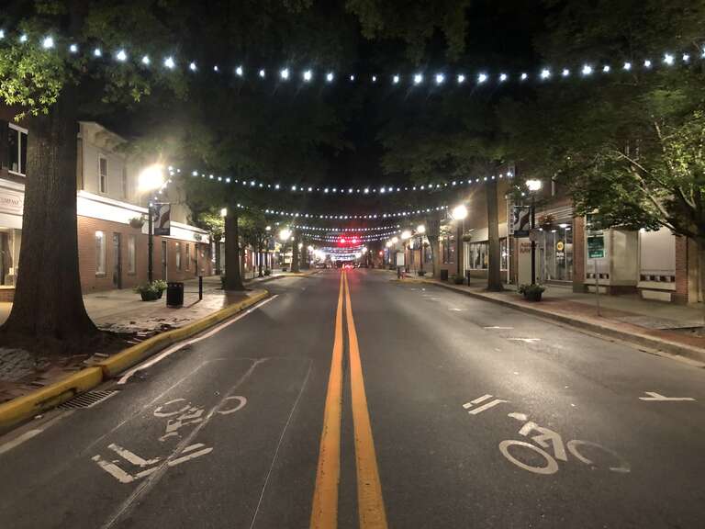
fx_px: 570
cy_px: 264
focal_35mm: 28
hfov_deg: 63.4
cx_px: 352
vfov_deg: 49.7
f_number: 1.8
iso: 100
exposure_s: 1/4
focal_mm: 4
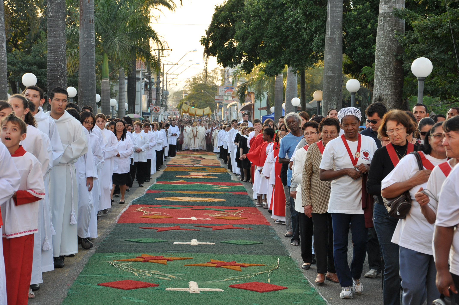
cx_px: 230
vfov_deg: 15.7
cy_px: 152
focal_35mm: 87
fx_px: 1108
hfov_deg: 23.4
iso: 250
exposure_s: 1/125
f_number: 5.6
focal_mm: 58
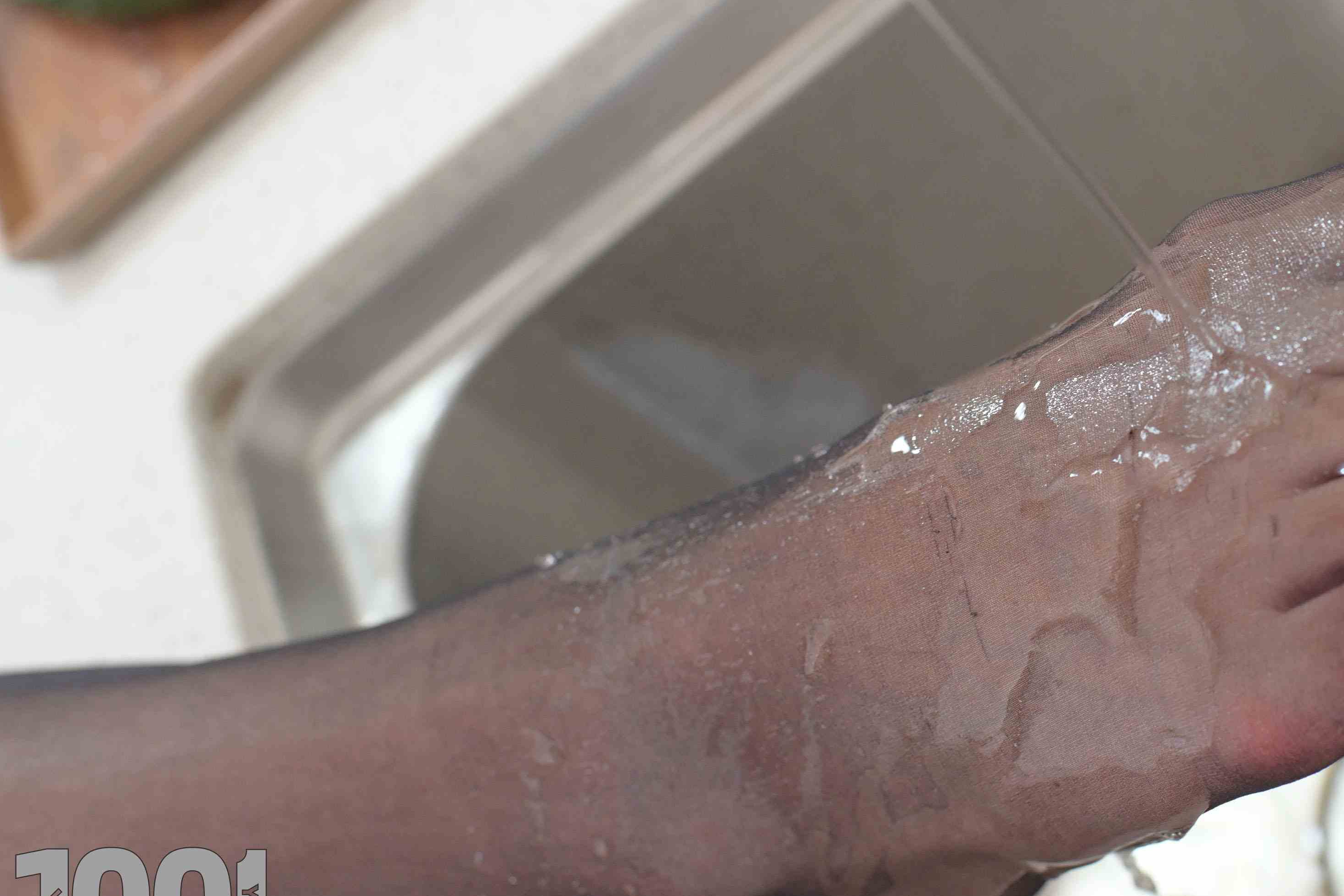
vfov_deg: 24.5
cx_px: 1004
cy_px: 306
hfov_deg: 35.5
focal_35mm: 55
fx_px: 2053
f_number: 4.5
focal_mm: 35
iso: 1600
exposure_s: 1/160
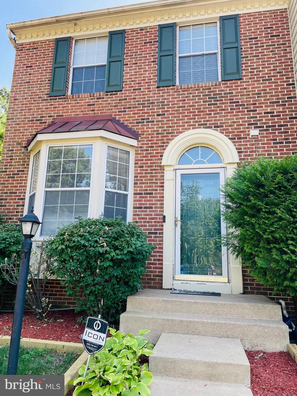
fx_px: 297
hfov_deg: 53.1
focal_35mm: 26
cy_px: 198
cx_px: 148
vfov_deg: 67.3
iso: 32
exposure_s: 1/390
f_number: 1.6
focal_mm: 4.2
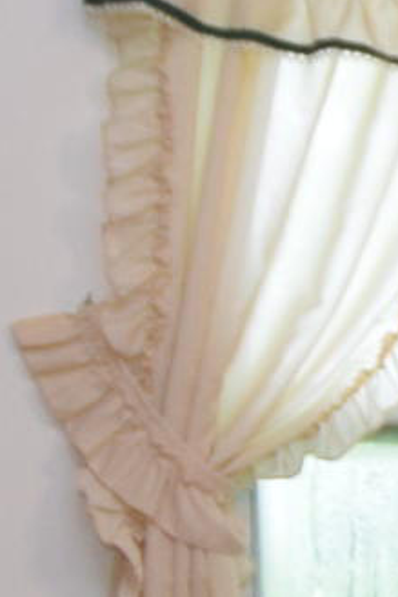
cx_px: 1525
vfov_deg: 14.5
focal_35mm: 137
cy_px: 708
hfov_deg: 7.5
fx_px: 2269
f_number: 4.5
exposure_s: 1/80
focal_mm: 10
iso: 800
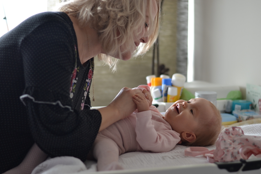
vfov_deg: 17.9
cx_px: 129
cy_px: 87
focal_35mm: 76
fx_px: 551
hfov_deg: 26.7
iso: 100
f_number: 1.8
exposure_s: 1/60
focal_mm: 50
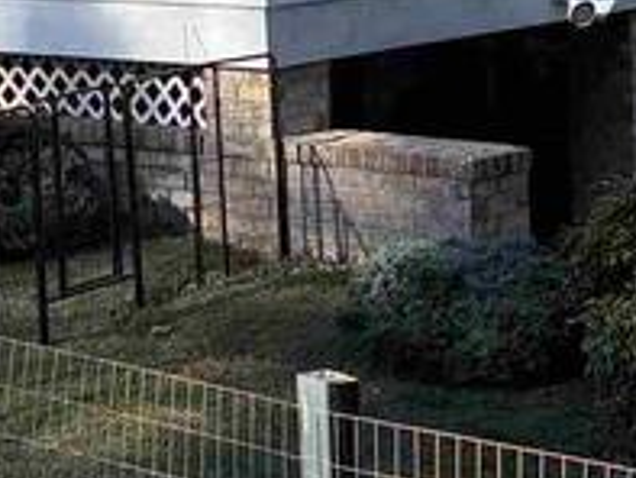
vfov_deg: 7.7
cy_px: -126
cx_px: 255
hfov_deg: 10.4
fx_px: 3493
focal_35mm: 190
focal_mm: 5.96
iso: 50
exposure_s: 1/927
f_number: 1.6
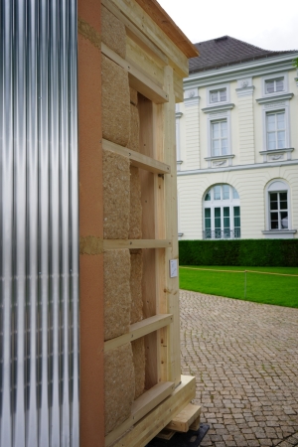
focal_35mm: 31
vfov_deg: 60.3
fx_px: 385
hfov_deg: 42.3
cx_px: 149
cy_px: 224
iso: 100
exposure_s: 1/160
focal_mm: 31
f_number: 5
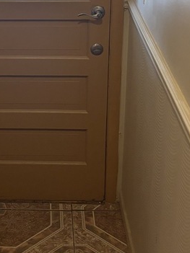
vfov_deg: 23.7
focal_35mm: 80
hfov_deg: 18.2
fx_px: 586
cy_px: 20
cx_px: 31
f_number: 1.6
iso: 250
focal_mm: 5.96
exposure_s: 1/60
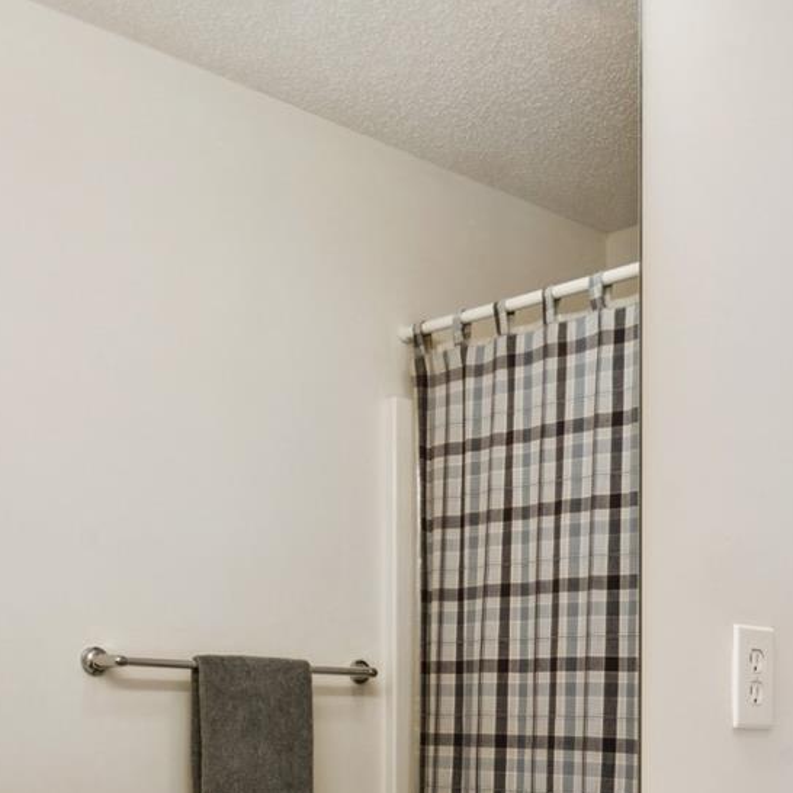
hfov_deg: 31.0
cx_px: 664
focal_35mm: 53
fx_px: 1380
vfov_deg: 30.5
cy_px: 734
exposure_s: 1.6
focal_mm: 16.7
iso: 100
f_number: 13
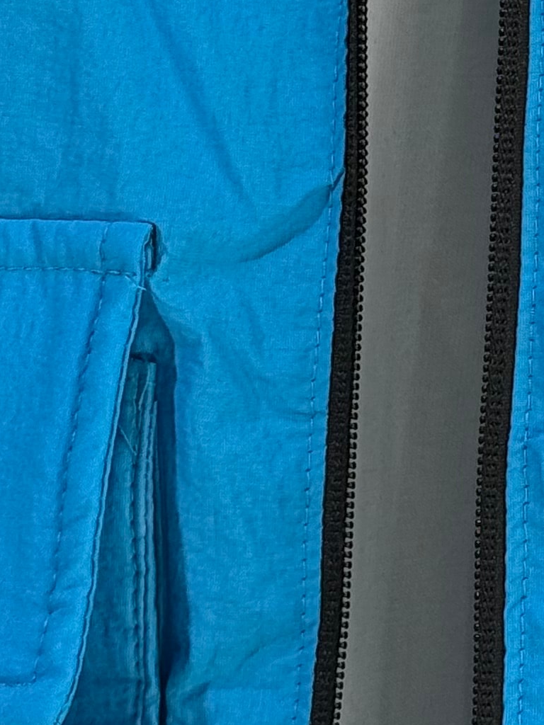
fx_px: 3960
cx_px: 1002
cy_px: -258
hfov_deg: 7.6
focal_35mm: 189
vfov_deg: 10.2
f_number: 1.78
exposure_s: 1/553
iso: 64
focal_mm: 6.76
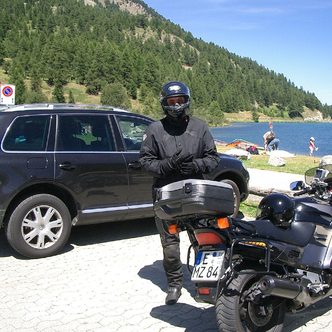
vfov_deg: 40.0
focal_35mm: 42
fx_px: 456
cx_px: 169
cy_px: 167
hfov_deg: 40.0
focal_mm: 5.8
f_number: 4.3
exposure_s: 1/250
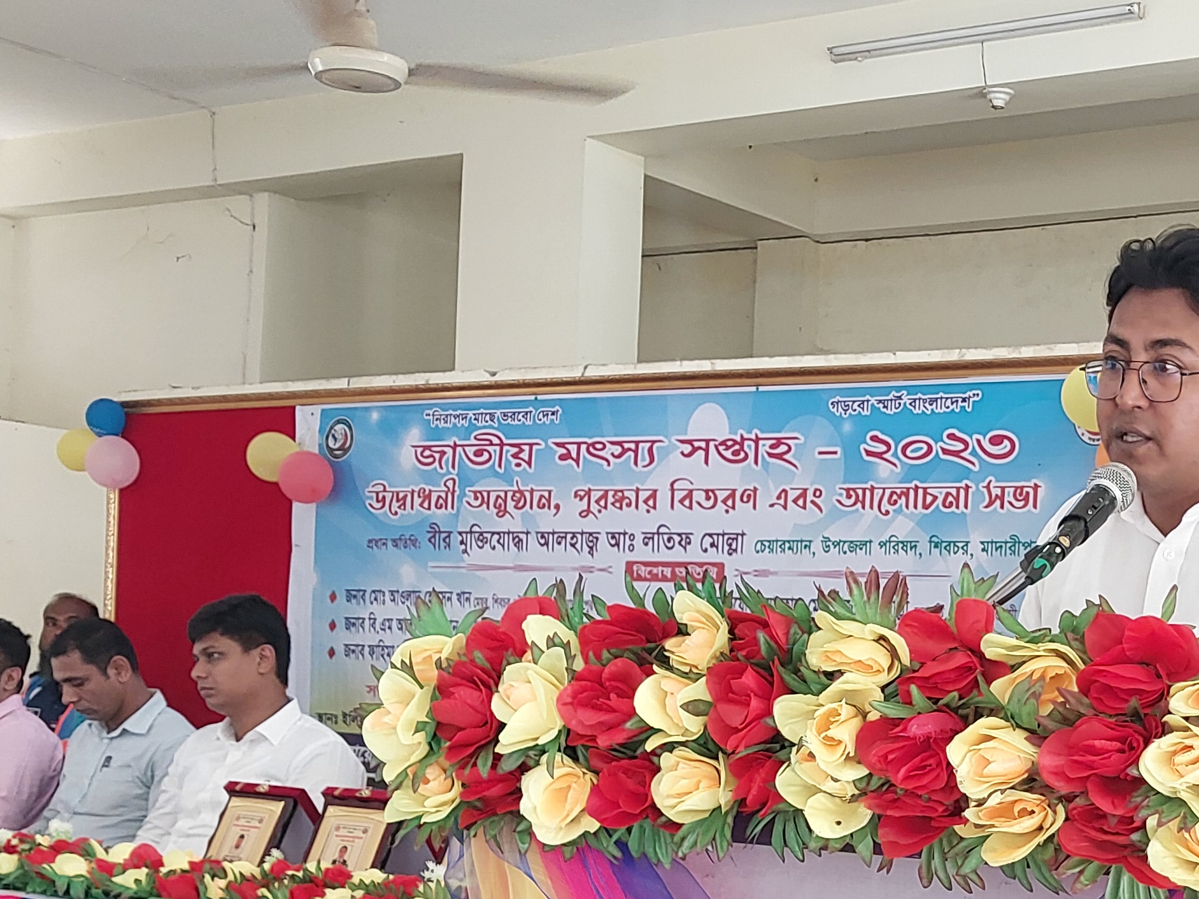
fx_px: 2251
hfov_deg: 29.1
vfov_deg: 22.2
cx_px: 970
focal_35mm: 65
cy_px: 750
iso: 200
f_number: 1.8
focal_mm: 4.6
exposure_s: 1/50
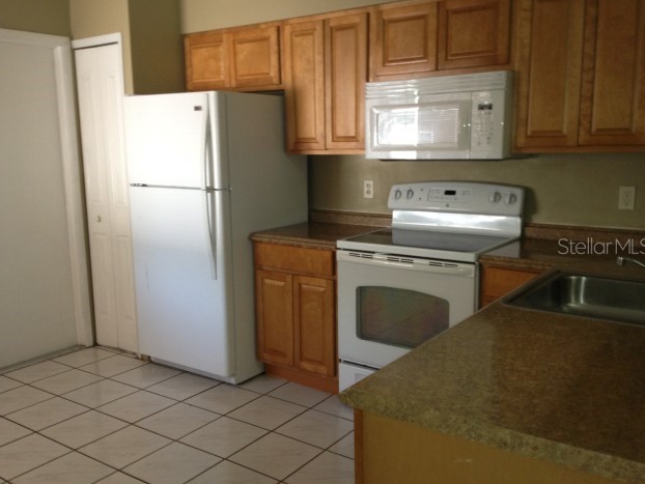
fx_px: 671
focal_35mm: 36
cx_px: 324
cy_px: 246
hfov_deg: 51.3
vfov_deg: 39.7
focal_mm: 4.28
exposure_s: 1/20
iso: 125
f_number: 2.4
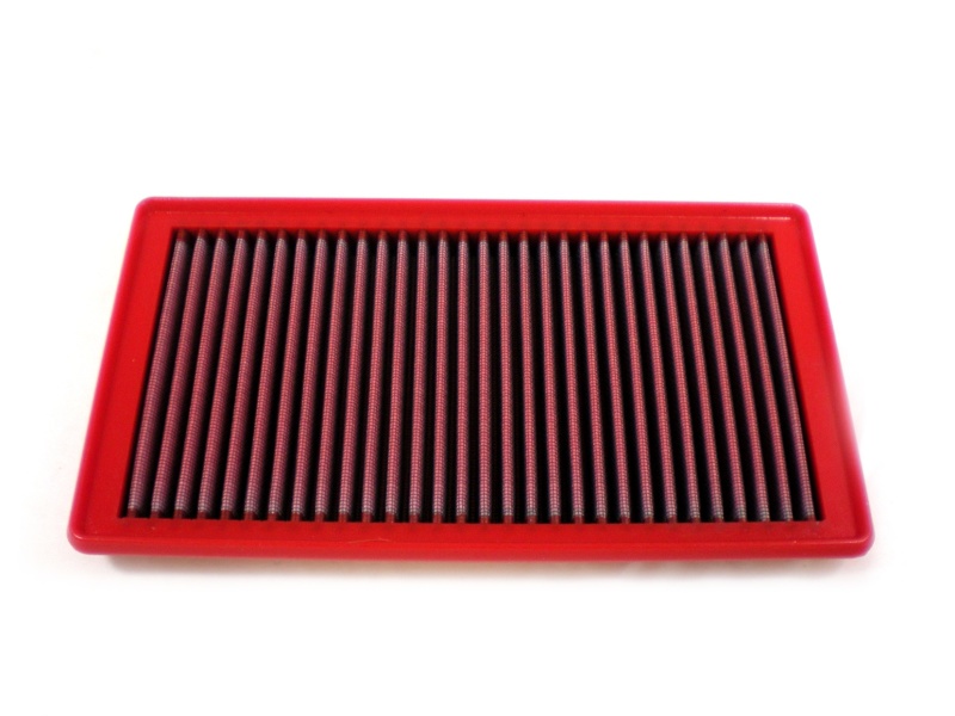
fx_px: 1048
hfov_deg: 49.0
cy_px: 358
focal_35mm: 38
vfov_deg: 37.7
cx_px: 478
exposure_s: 1/65.6
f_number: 3.1
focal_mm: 6.3
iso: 118
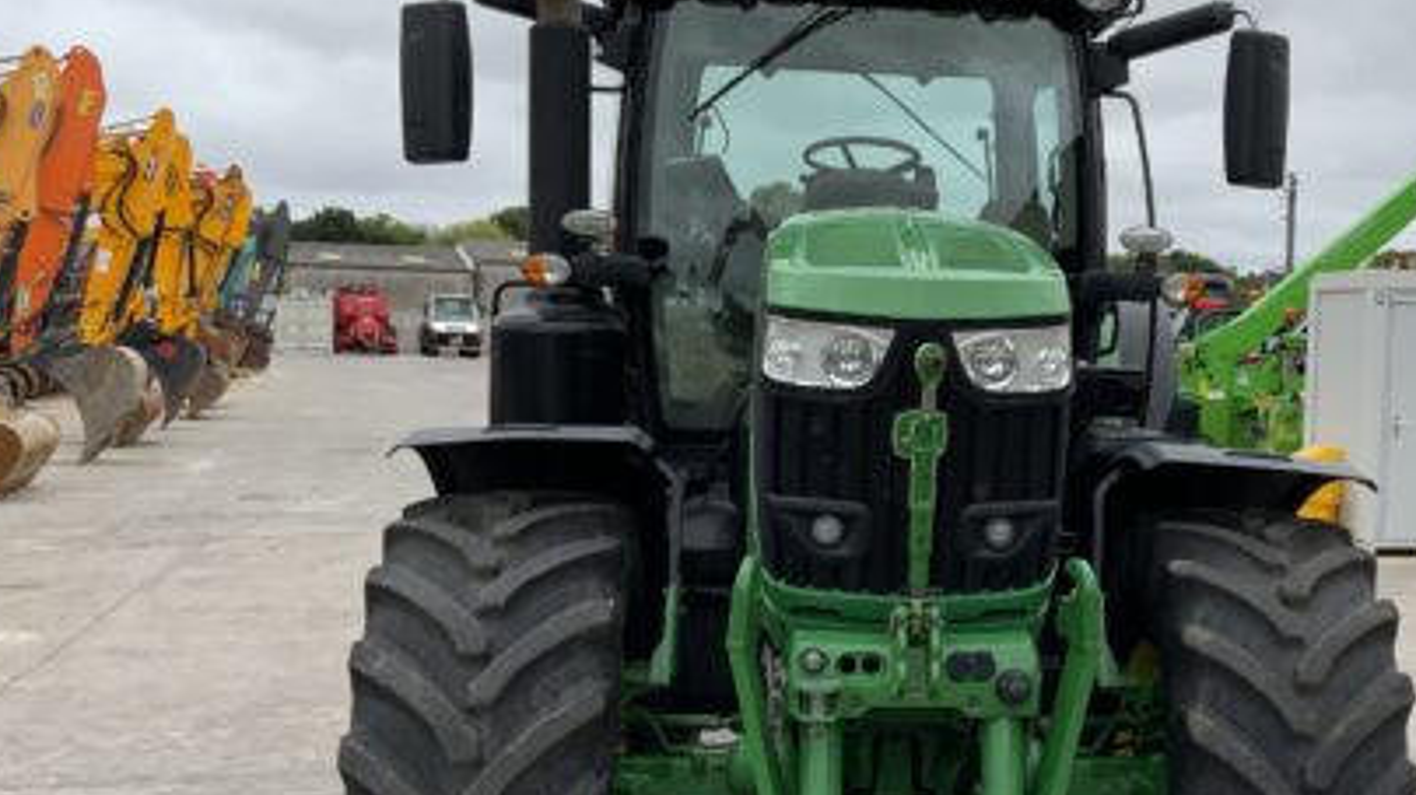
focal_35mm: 50
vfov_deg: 23.9
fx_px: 1877
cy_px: 476
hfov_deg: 40.5
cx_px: 1013
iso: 16
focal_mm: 3
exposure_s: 1/978
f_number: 1.8
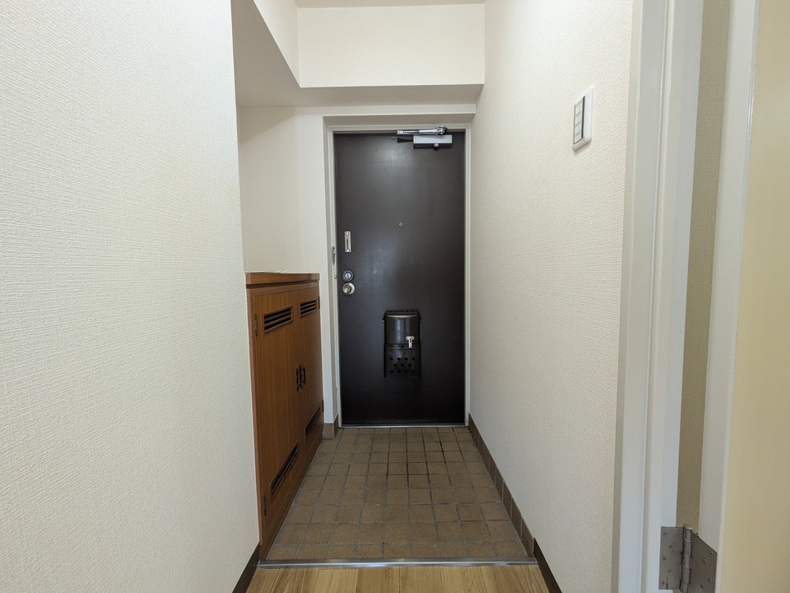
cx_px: 395
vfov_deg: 85.7
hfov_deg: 102.1
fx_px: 320
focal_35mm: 14
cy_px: 296
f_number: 2.2
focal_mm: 1.83
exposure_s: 1/24
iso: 146
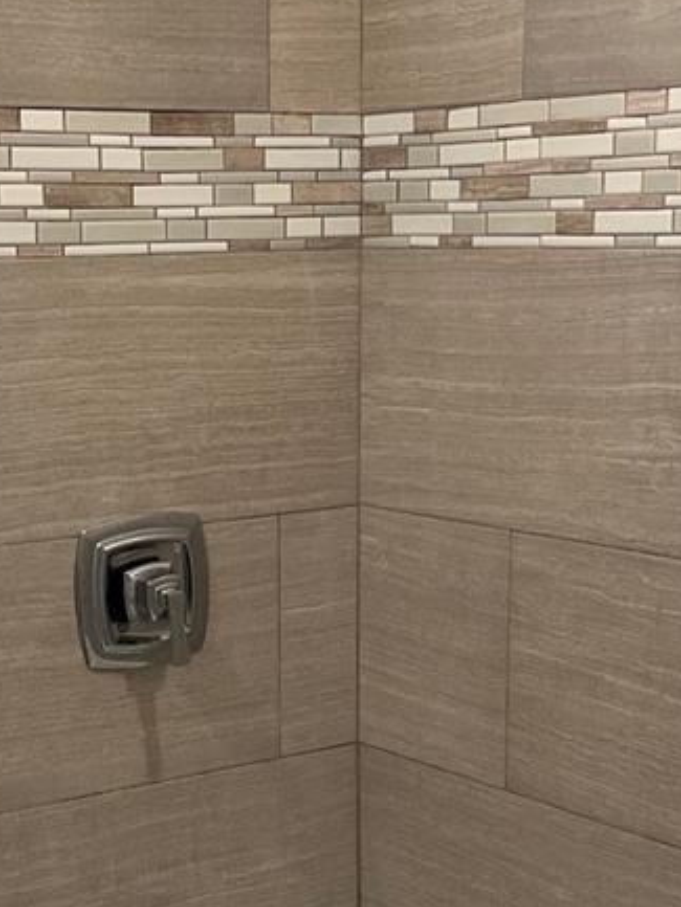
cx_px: 241
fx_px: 1888
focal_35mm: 72
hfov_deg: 20.4
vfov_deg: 26.6
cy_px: 691
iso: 100
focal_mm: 5.1
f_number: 1.6
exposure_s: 1/120
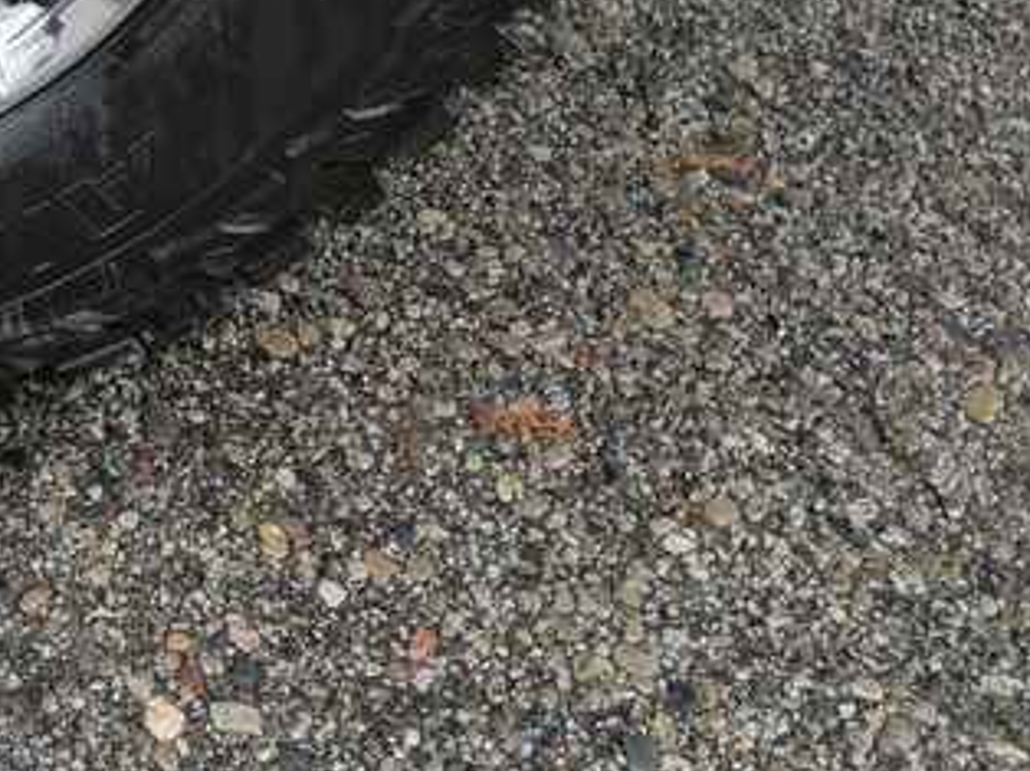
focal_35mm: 111
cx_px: -371
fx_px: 3300
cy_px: -420
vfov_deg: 12.6
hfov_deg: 16.6
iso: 200
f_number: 4
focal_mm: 17
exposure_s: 1/100
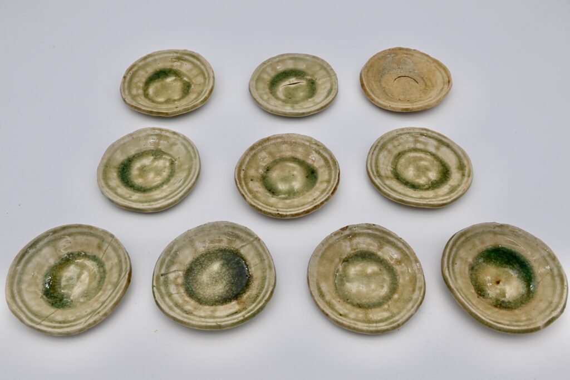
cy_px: 190
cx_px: 285
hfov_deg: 50.7
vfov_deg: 35.1
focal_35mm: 38
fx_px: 602
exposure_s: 1/80
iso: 500
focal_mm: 38
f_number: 22
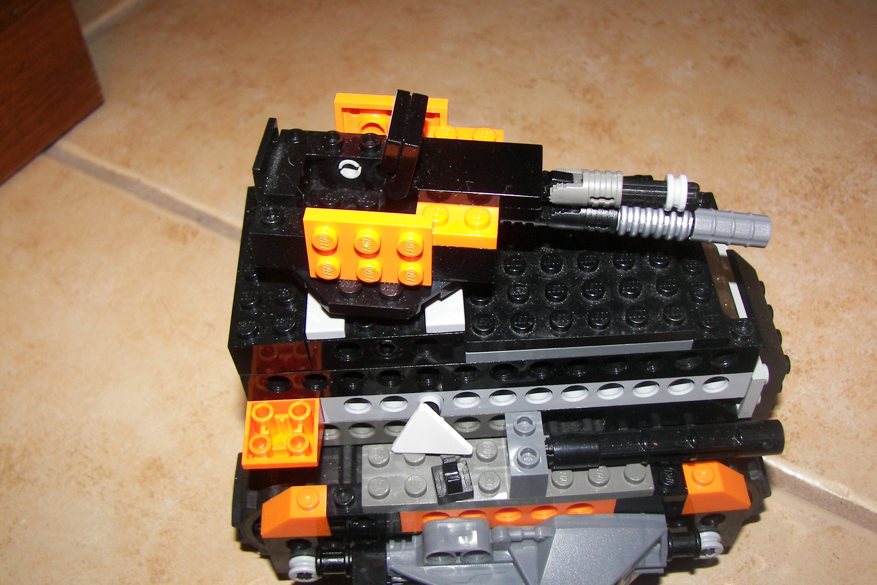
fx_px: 926
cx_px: 445
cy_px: 310
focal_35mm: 38
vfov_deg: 35.0
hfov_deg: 50.7
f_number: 2.8
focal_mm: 6
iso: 100
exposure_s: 1/30
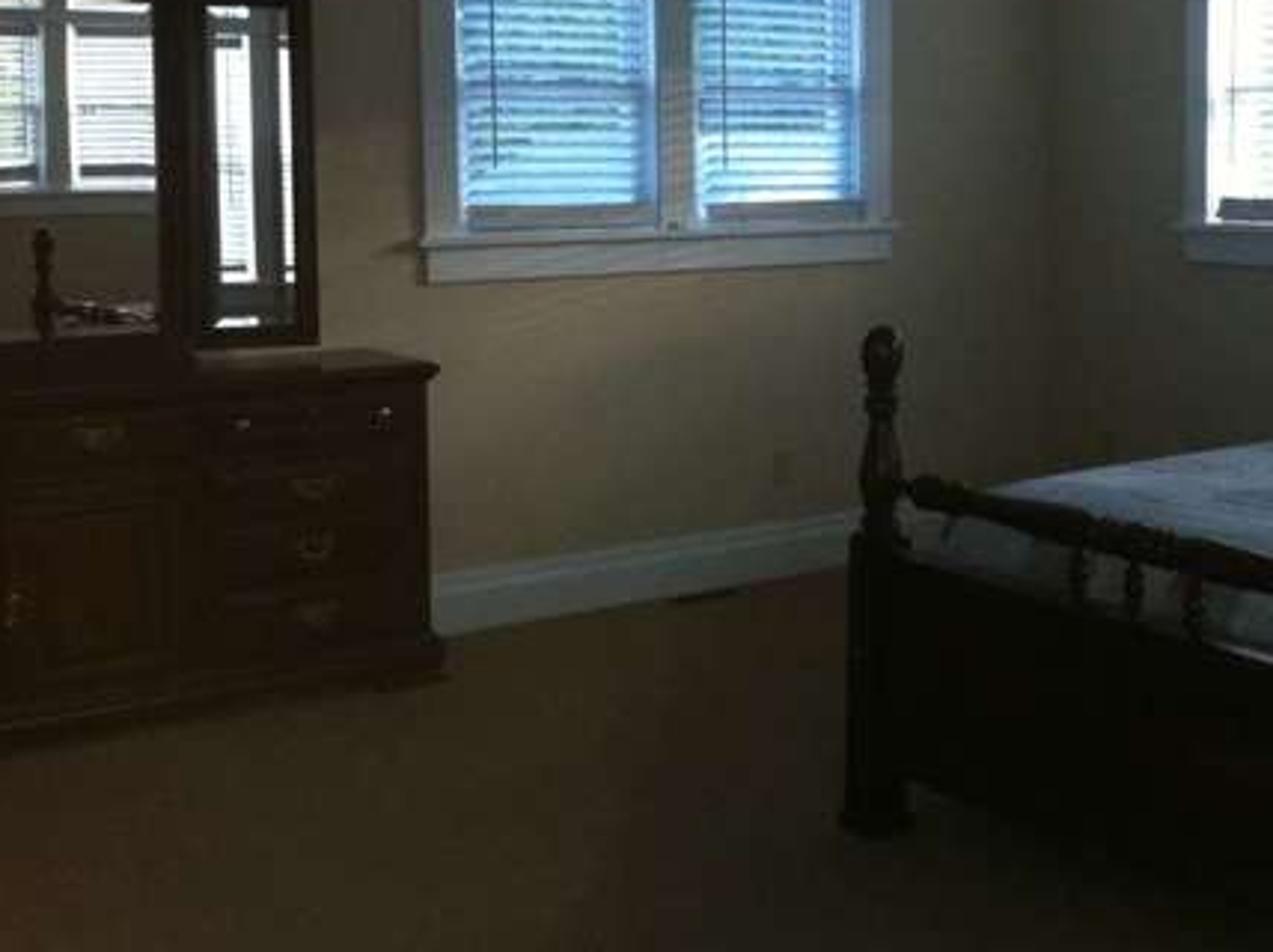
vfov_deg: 25.9
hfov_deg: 33.7
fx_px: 2057
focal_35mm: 56
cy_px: 289
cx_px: 959
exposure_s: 1/17
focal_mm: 3.85
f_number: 2.8
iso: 160
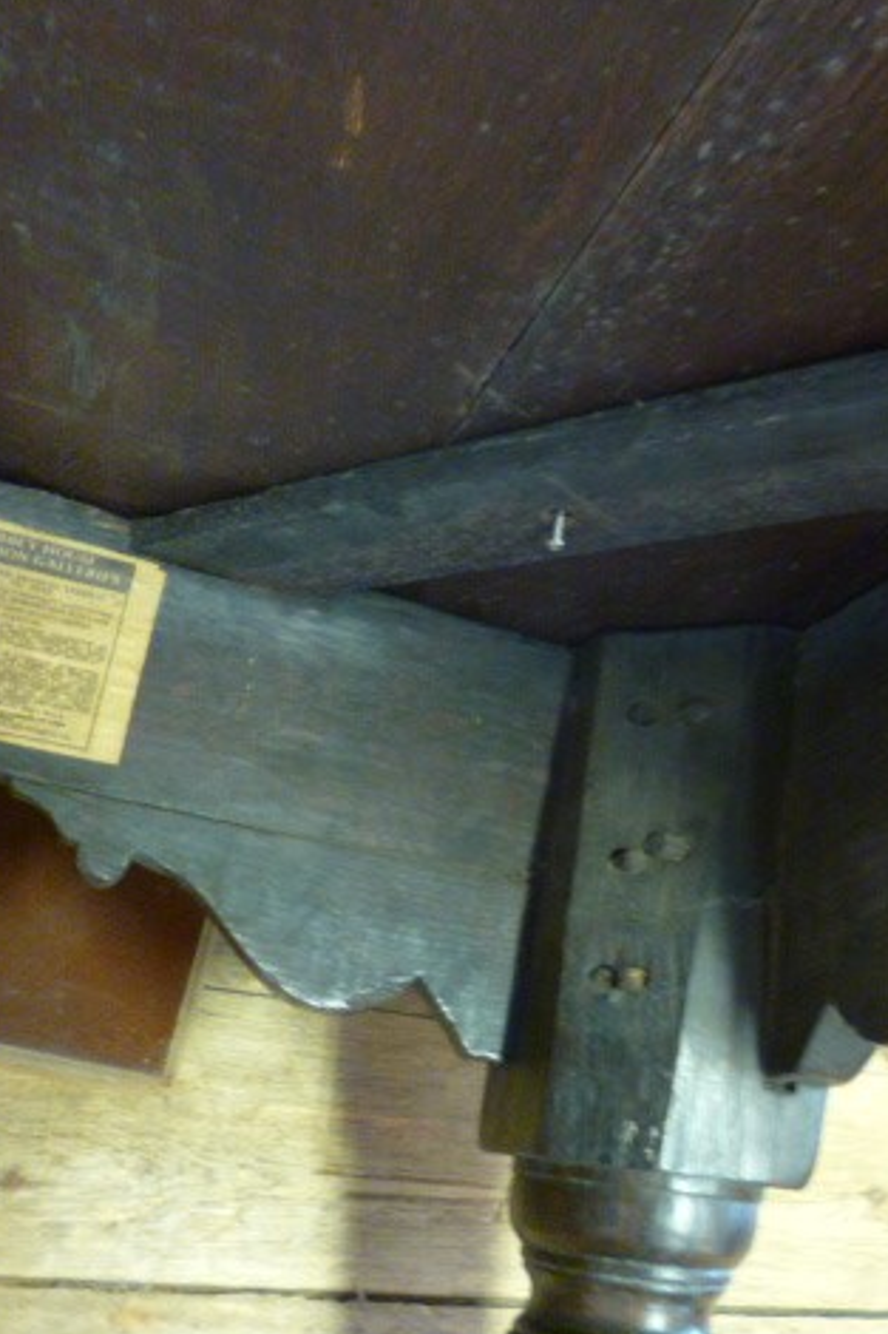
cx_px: 735
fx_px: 1259
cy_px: 661
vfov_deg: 55.8
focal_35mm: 34
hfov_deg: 37.2
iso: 400
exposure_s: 1/6
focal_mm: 4.3
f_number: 2.5
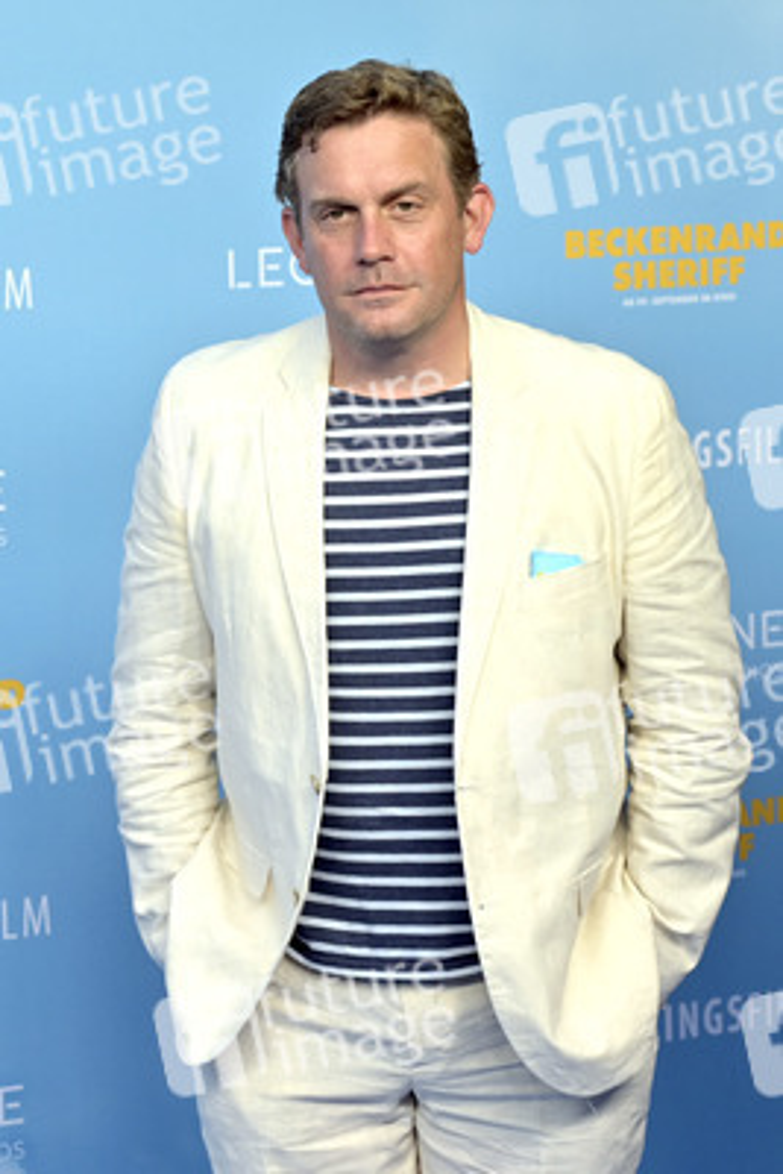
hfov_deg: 19.5
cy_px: 587
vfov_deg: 28.8
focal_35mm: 70
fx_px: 2282
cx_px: 392
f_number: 4
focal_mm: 70
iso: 160
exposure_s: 1/200
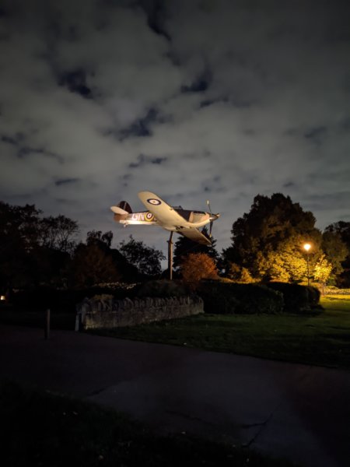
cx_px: 175
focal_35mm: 27
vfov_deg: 65.3
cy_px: 234
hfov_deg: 51.4
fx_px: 364
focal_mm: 4.38
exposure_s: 1/2.94
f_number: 1.73
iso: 1764
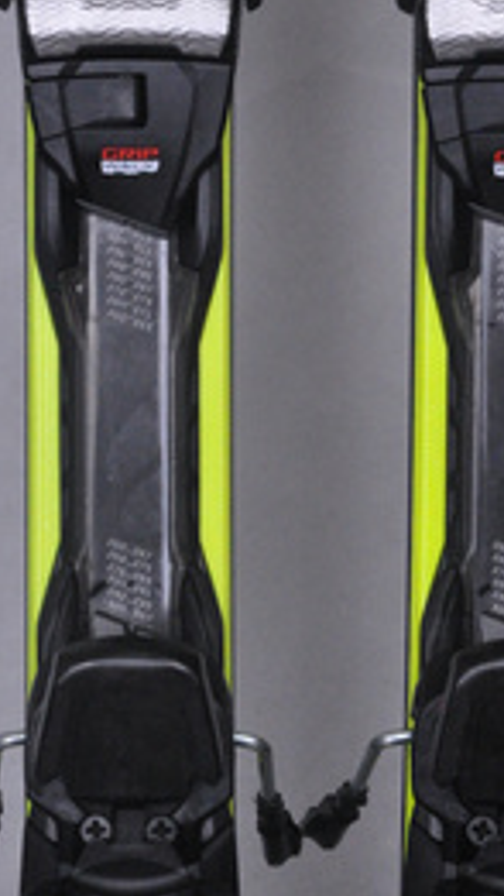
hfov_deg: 6.0
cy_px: 518
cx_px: 314
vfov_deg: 10.6
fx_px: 4816
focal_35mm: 203
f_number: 9.5
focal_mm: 75
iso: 3200
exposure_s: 1/125
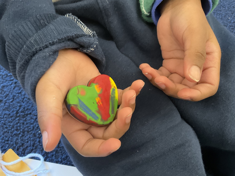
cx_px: 118
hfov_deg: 61.7
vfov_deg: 48.2
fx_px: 197
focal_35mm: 29
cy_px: 88
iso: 250
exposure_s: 1/30
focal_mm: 3
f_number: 1.8
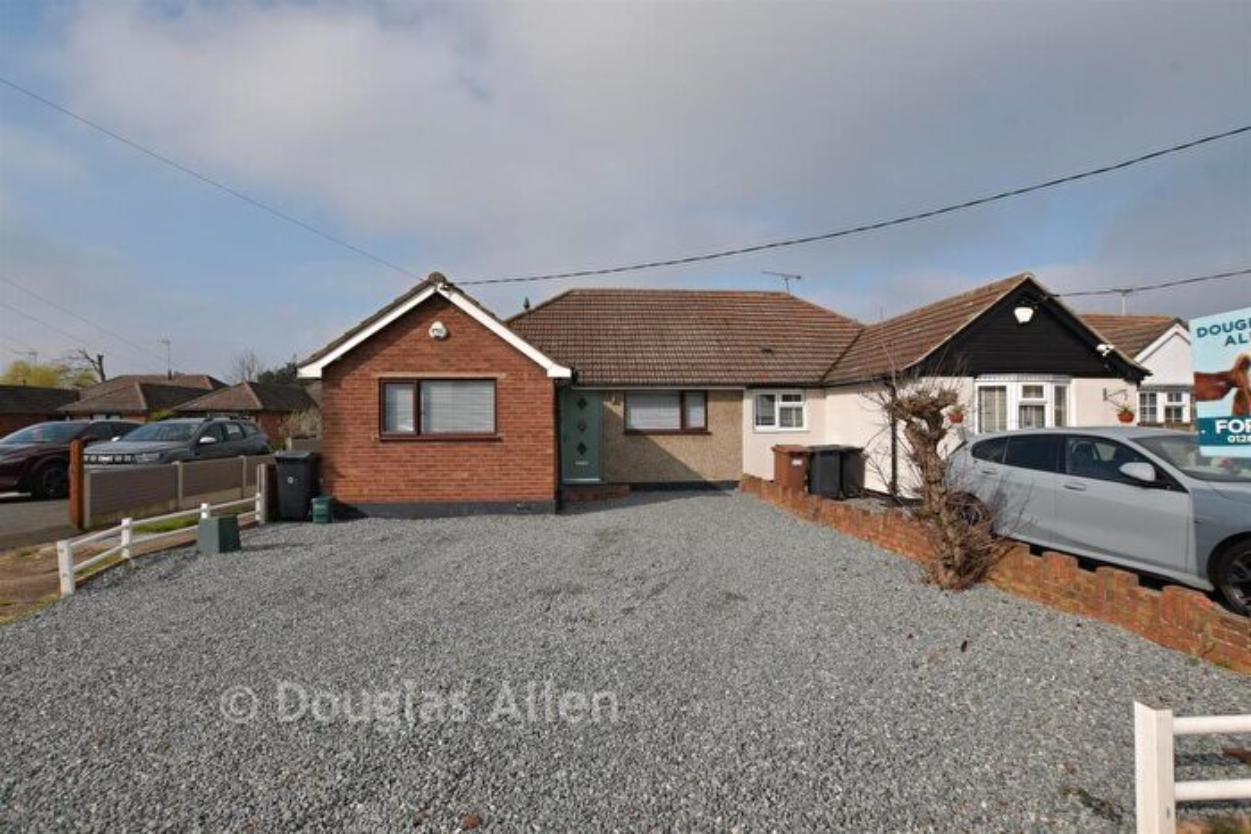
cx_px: 626
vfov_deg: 77.4
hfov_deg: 100.4
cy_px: 417
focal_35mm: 15
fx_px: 521
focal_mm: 10
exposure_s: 1/250
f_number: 8
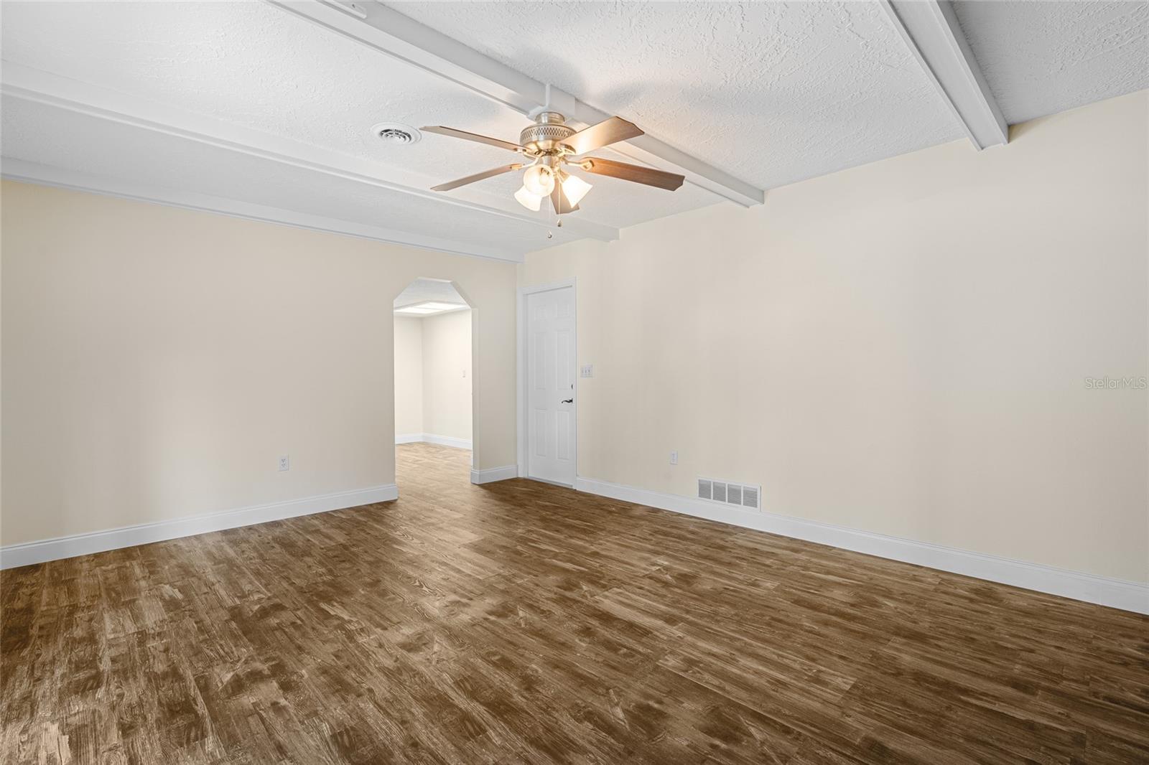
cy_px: 382
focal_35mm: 16
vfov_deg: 73.7
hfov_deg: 96.7
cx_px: 574
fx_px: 511
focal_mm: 16
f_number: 8
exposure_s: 1/200
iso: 400
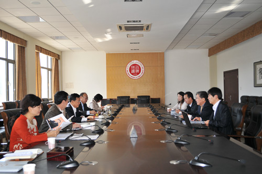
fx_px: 240
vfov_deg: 39.9
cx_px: 131
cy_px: 87
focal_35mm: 33
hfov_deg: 57.3
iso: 250
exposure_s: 1/160
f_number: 4
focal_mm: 22
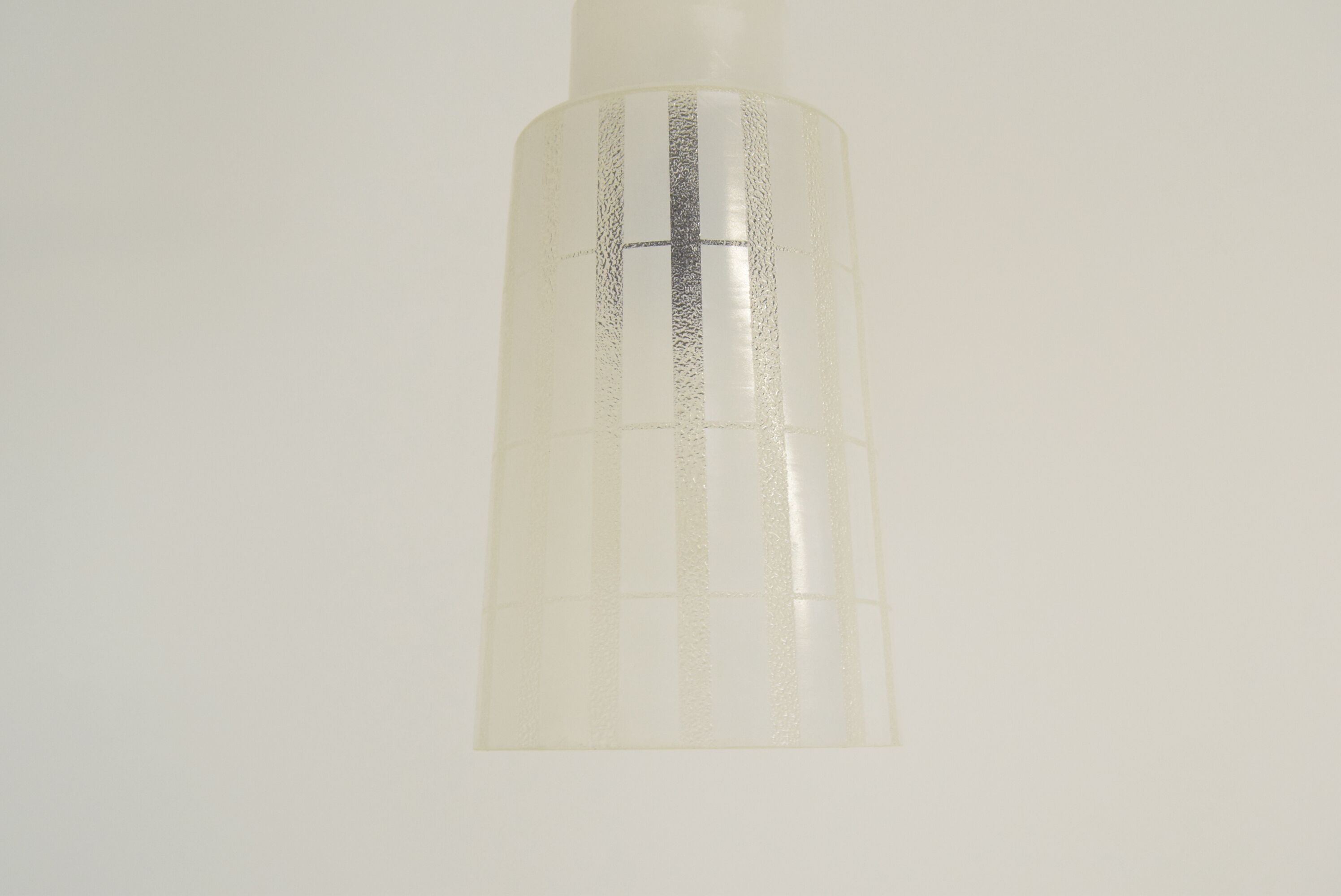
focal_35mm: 42
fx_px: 1566
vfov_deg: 31.9
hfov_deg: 46.4
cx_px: 670
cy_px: 448
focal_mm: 28
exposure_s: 1/200
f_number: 7.1
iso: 1600
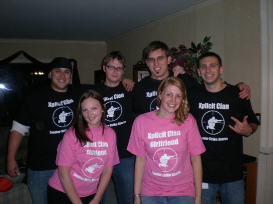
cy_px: 102
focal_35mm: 38
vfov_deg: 37.7
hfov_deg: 49.0
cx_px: 136
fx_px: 300
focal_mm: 6.3
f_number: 3.1
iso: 100
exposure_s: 1/60
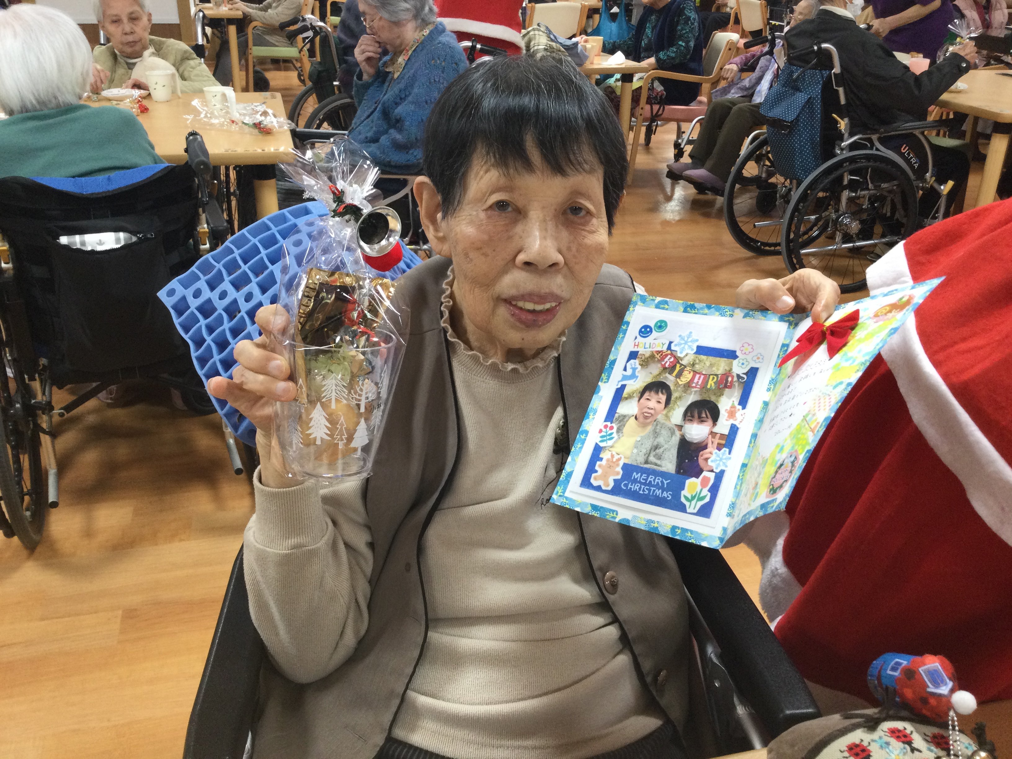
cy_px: 380
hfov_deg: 58.4
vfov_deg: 45.4
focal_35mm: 31
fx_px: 906
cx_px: 506
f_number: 2.4
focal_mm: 3.3
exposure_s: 1/30
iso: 64
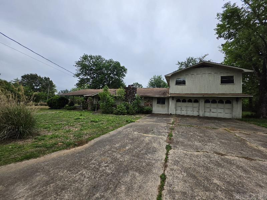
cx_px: 134
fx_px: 100
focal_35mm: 13
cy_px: 100
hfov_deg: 106.2
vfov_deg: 89.9
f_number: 1.9
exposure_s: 1/1111
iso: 32
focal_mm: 2.2
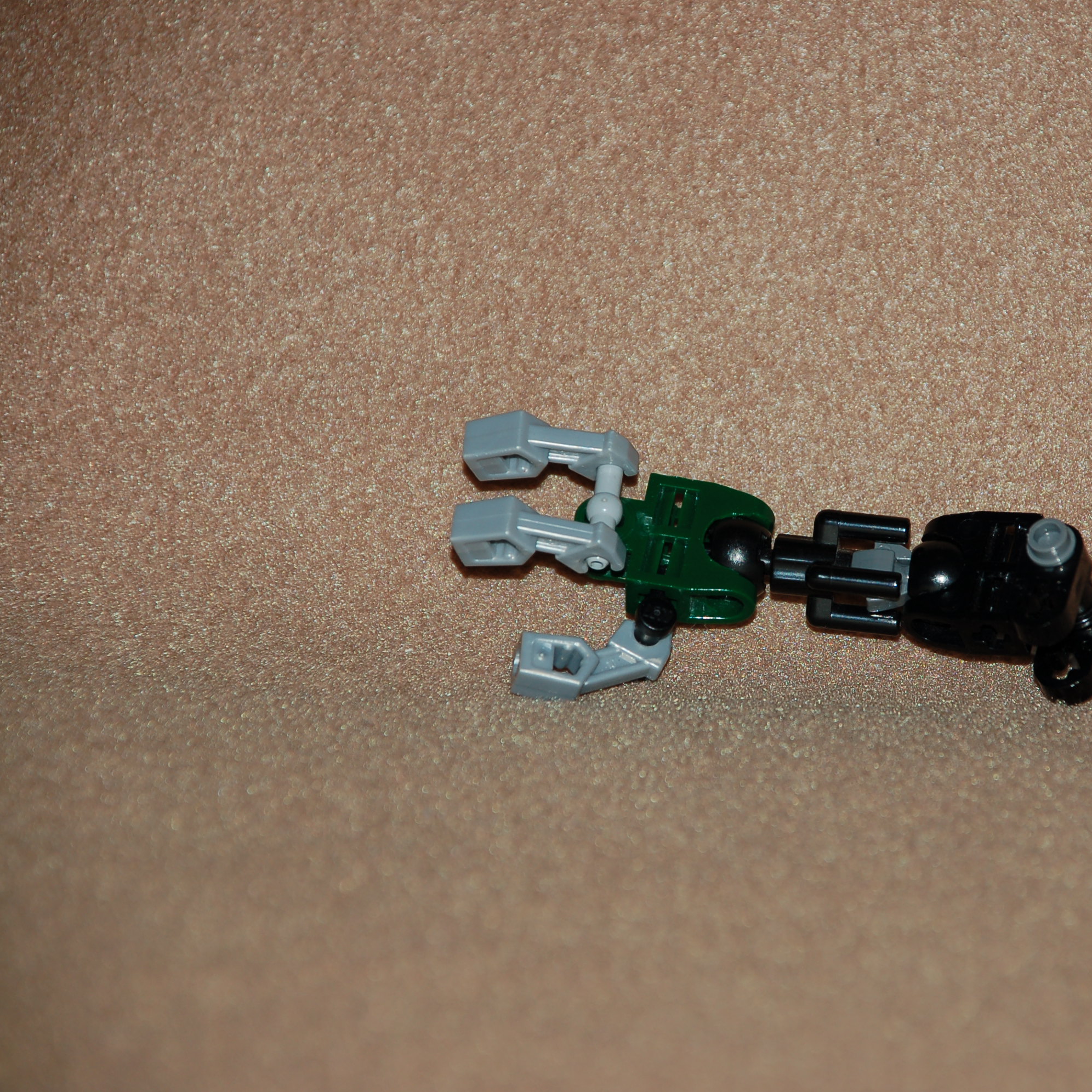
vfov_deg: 6.7
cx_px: 806
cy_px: 544
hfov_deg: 6.7
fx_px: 9267
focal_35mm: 260
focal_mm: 135
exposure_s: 1/125
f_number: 5.6
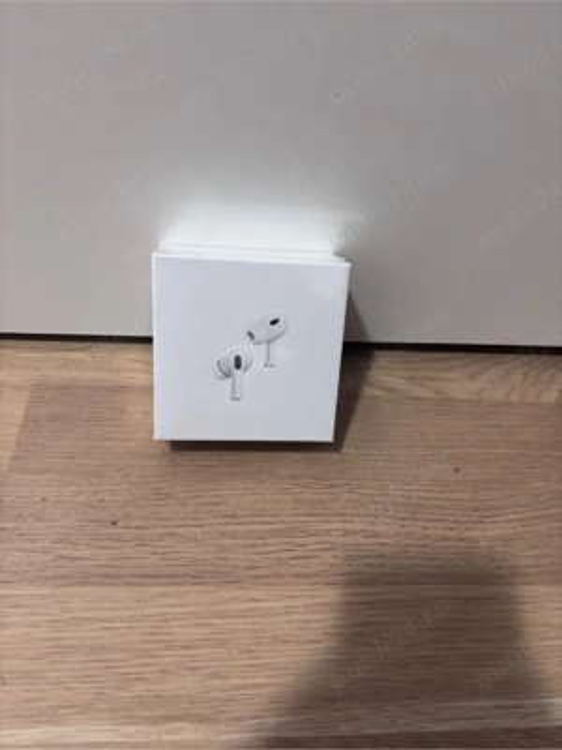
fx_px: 563
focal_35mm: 26
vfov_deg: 67.3
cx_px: 281
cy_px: 375
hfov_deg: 53.1
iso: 250
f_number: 1.6
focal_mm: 5.96
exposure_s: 1/33
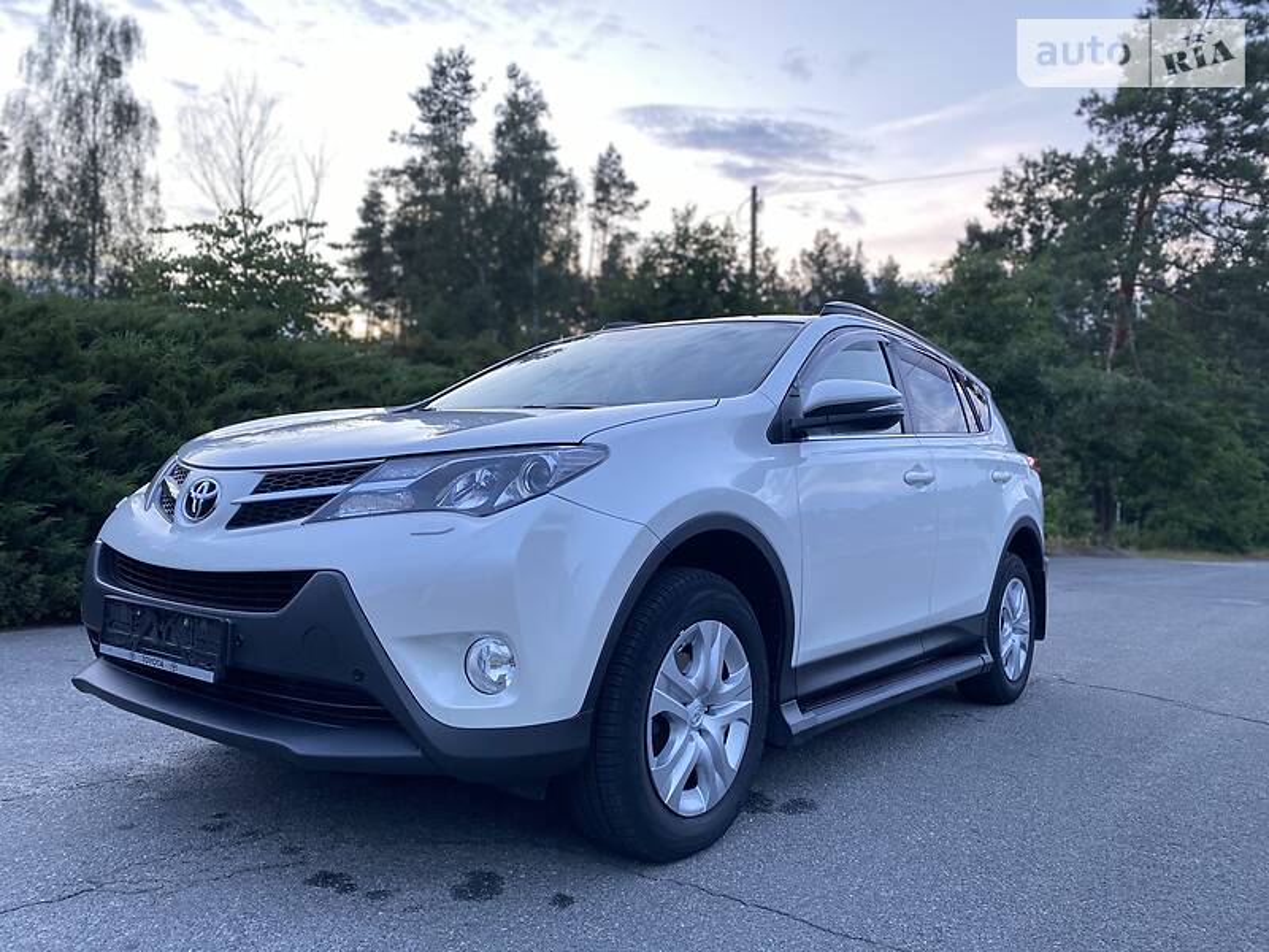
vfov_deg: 53.1
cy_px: 476
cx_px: 634
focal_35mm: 26
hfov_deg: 67.3
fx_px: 953
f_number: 1.8
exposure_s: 1/121
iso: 100
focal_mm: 4.2
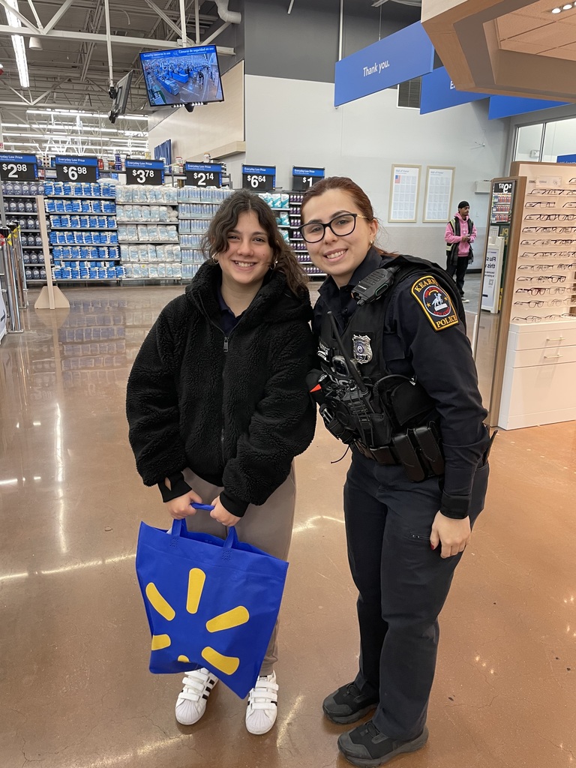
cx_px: 288
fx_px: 577
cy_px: 384
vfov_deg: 67.3
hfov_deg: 53.1
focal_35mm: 26
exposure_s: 1/90
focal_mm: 4.2
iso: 125
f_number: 1.6
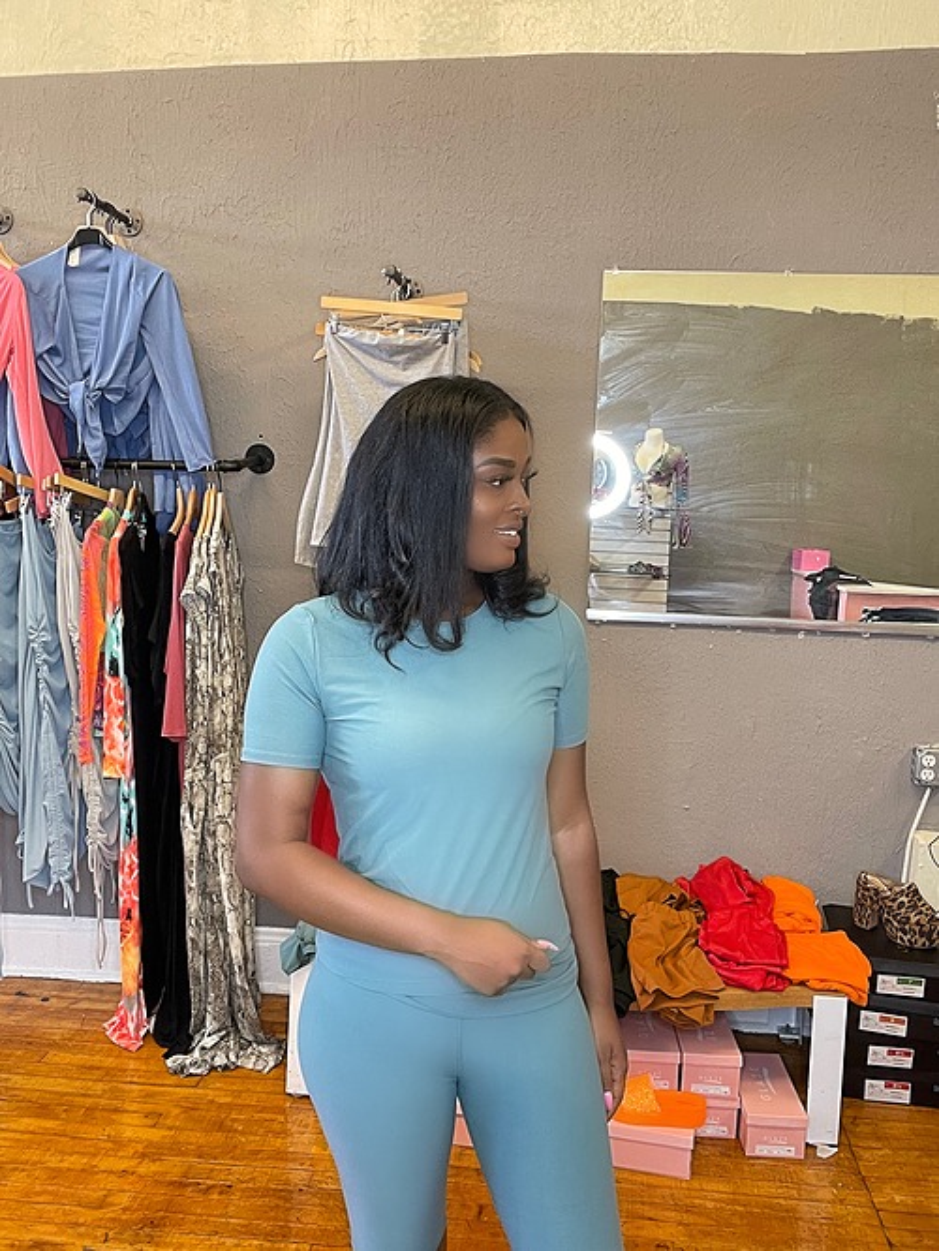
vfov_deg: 59.9
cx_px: 470
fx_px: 1084
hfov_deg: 46.8
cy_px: 626
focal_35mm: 30
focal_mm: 2.71
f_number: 2.2
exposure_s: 1/60
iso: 160
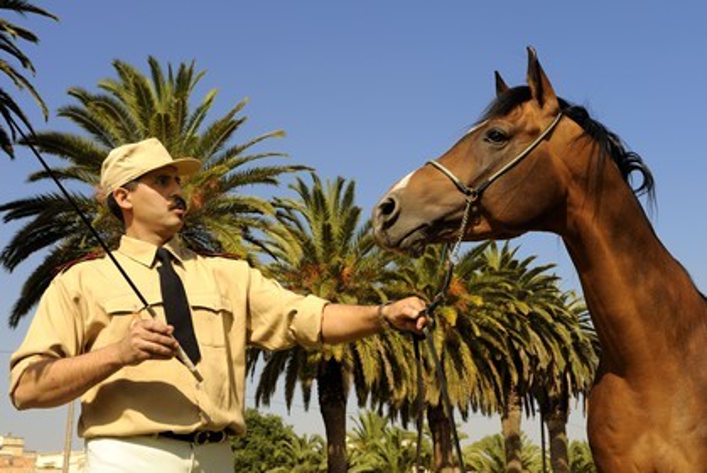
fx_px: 884
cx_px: 354
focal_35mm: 45
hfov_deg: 43.6
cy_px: 236
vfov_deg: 29.9
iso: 200
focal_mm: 45
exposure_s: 1/160
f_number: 13
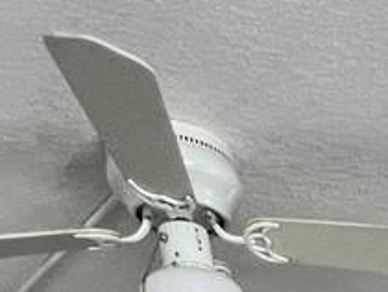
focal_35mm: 99
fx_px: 1111
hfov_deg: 16.1
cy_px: 1052
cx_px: 743
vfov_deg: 9.1
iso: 80
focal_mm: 1.57
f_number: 1.8
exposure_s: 1/100
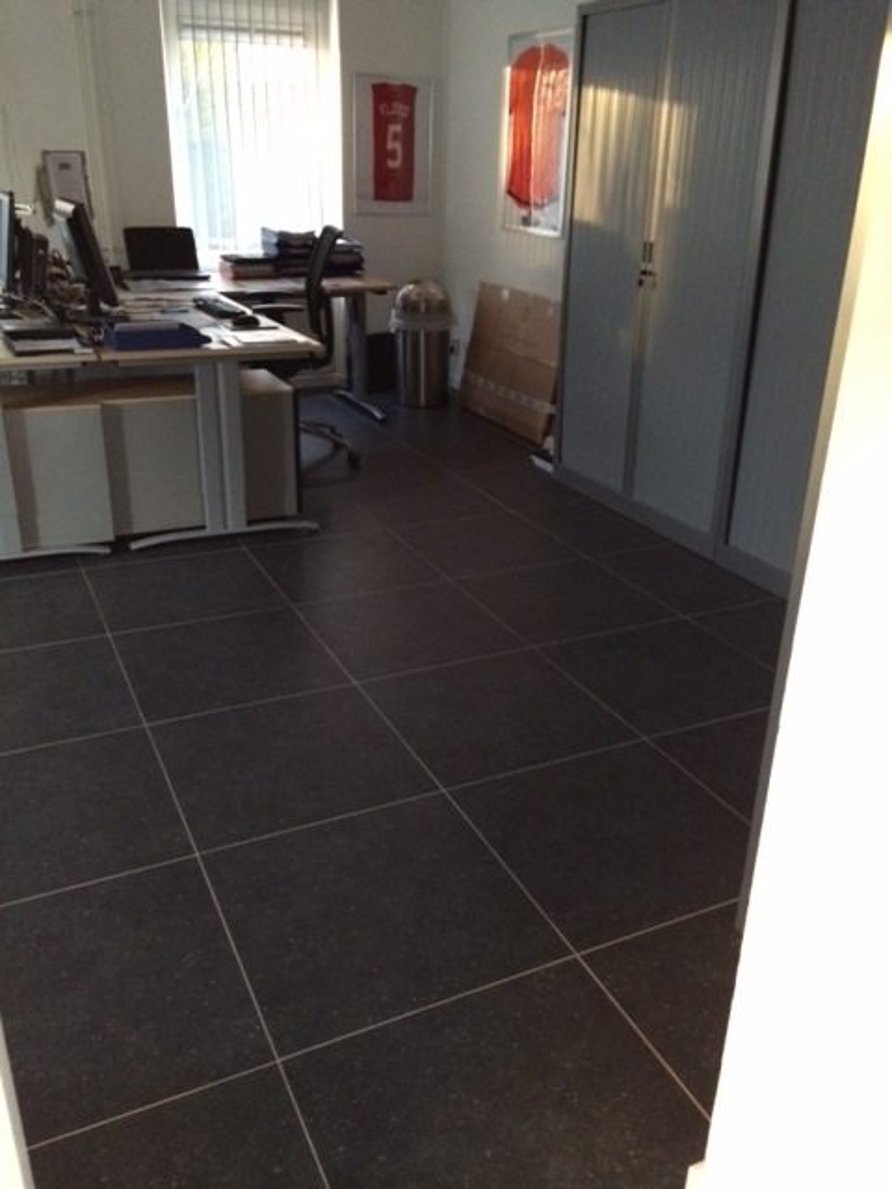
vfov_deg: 60.0
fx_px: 1031
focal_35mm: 30
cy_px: 594
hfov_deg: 46.8
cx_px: 446
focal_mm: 4.12
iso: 400
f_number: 2.2
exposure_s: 1/17
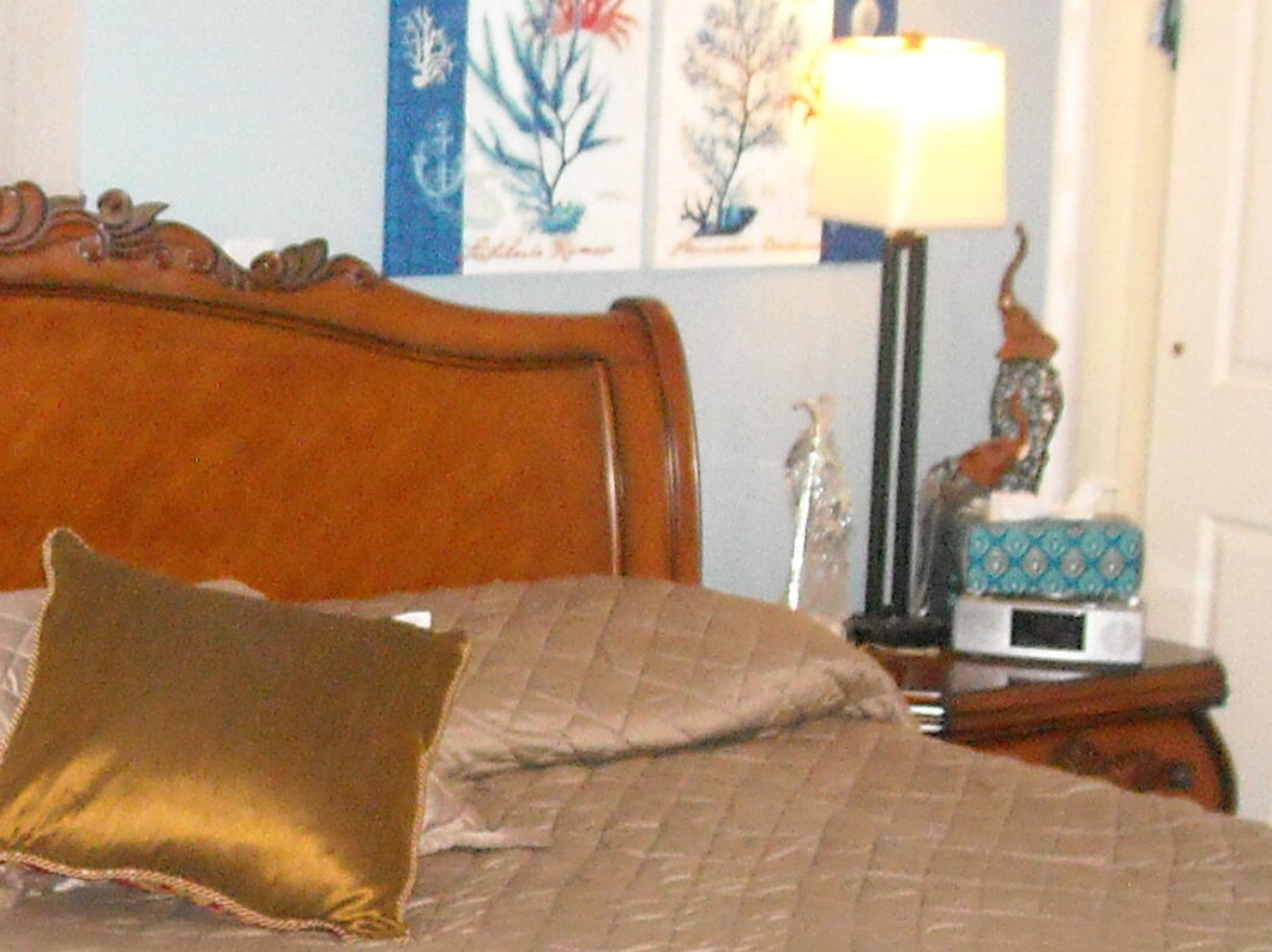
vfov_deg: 14.8
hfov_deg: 19.3
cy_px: 780
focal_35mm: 99
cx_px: -12
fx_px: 3637
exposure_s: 1/60
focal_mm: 5.7
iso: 475
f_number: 2.8
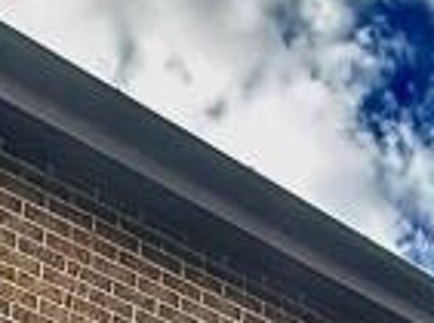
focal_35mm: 102
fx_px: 1276
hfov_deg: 19.1
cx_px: 360
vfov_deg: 10.6
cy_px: 938
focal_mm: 2.22
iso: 64
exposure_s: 1/178
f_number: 2.2
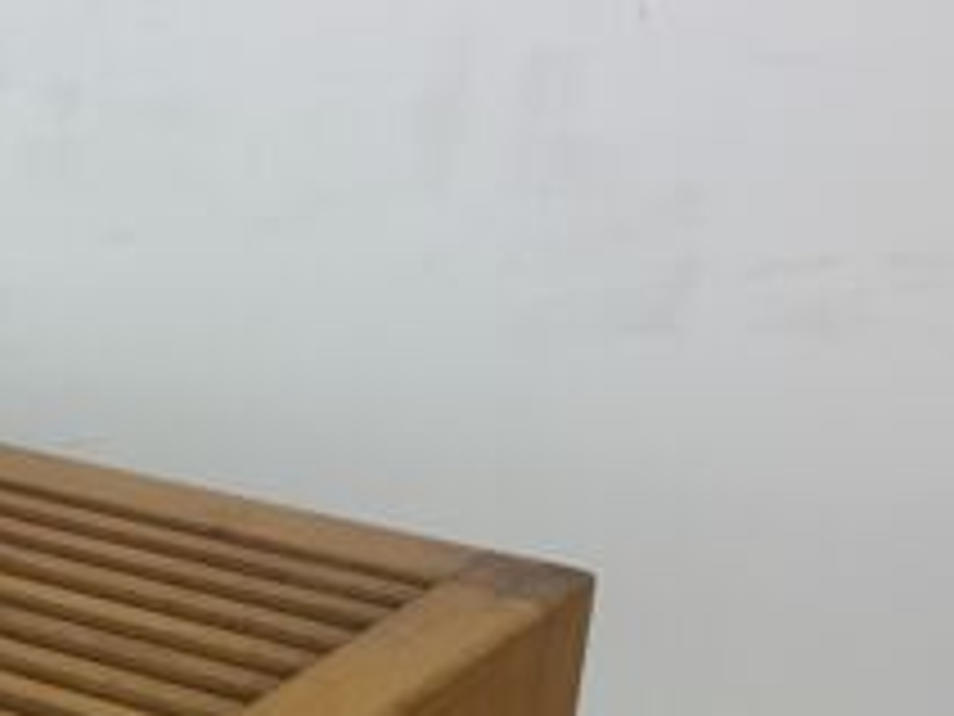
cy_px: 977
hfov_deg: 22.1
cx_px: -171
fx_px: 2260
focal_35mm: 82
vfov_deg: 16.8
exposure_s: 1/33
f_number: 2.2
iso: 25
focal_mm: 4.15
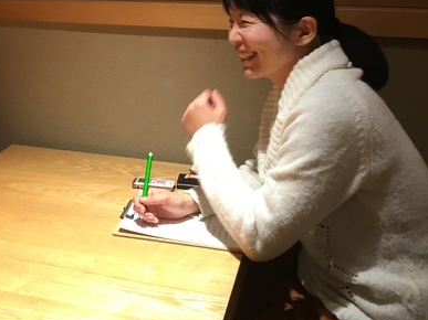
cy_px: 42
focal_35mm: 54
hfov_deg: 34.5
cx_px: 90
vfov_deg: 26.3
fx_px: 667
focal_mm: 4.15
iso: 64
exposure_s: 1/30
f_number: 2.2
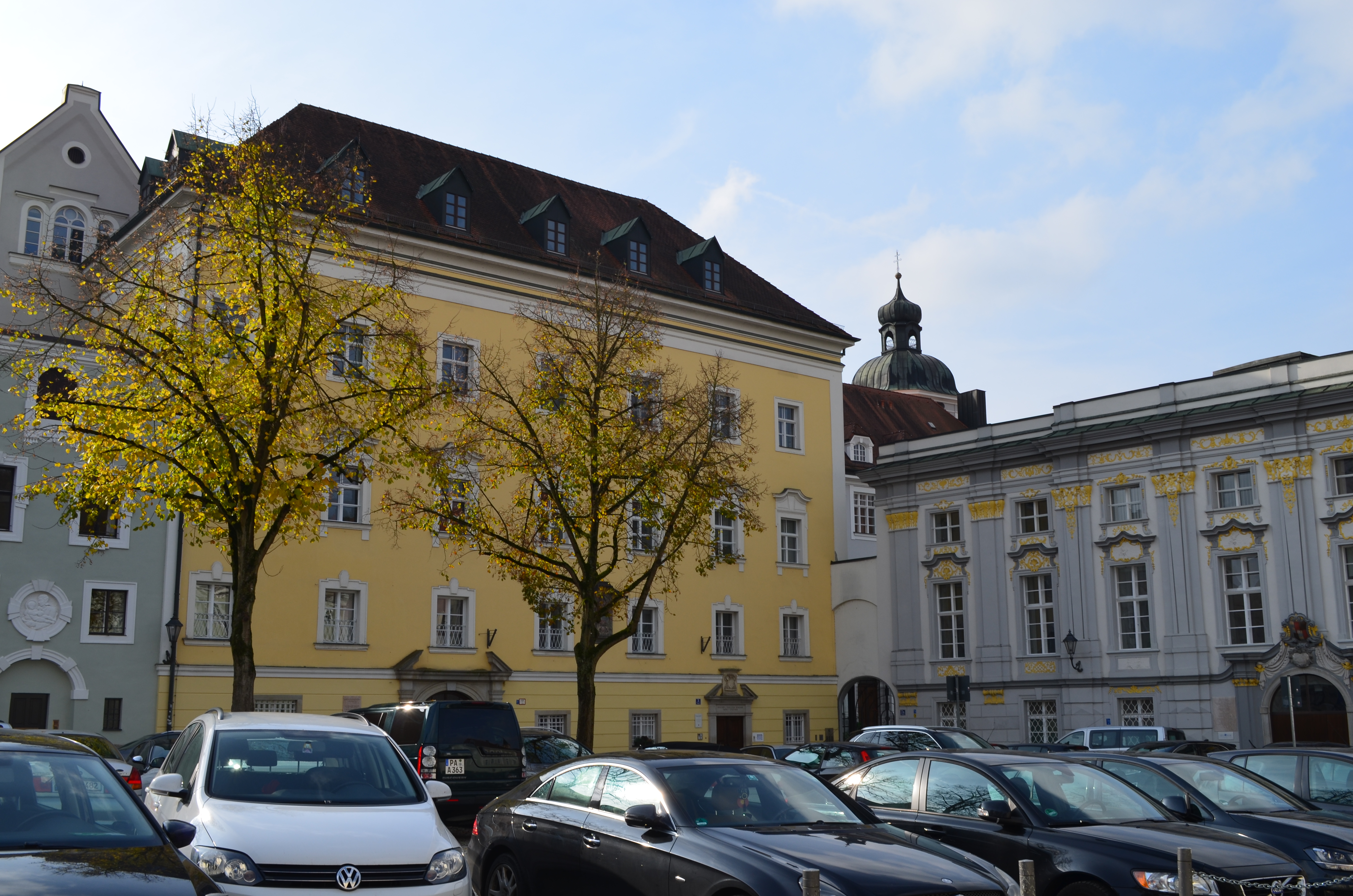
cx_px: 676
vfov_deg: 36.7
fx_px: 1350
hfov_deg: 53.2
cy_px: 448
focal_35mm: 36
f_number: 11
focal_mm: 24
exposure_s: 1/125
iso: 110
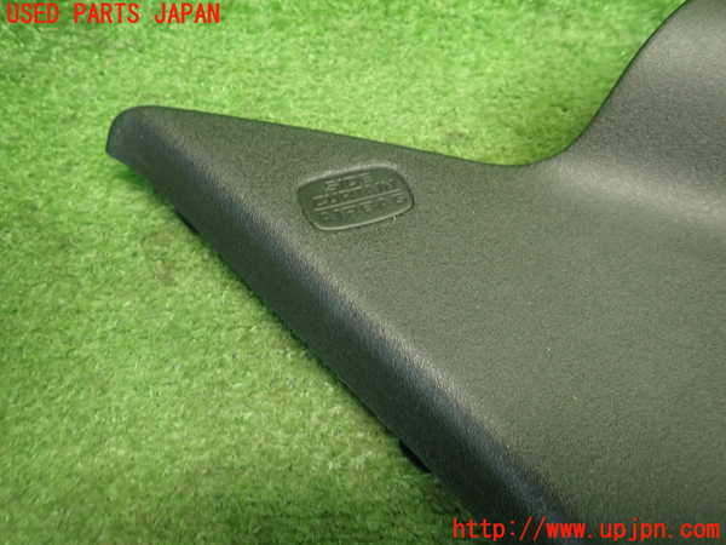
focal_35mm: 25
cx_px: 363
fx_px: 524
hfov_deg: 69.4
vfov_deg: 54.9
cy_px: 272
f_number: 2
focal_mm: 4.5
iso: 320
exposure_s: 1/30
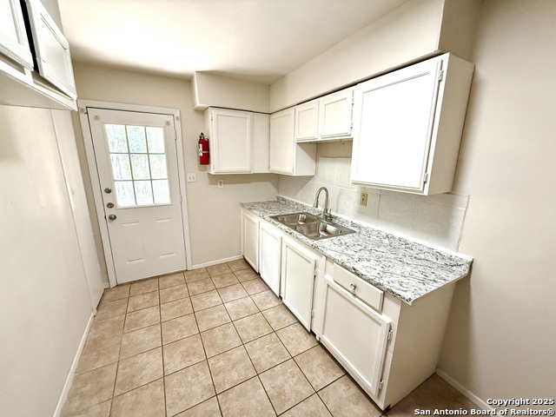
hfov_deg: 102.1
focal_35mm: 14
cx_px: 278
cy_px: 208
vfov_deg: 85.7
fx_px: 225
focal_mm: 2.22
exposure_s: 1/120
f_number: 2.2
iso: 320
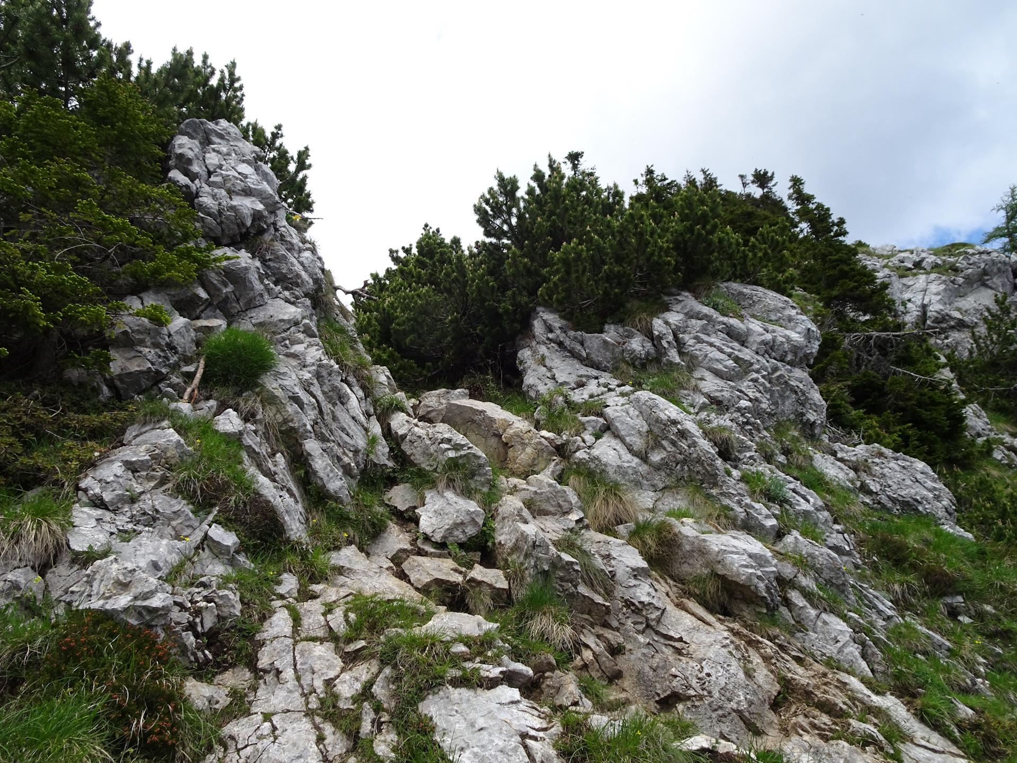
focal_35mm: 24
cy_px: 382
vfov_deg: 56.8
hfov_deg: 71.6
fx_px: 705
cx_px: 508
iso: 80
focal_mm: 4.1
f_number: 3.5
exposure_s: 1/640
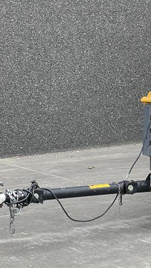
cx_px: 208
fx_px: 926
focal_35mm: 130
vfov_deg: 16.5
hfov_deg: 9.1
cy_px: 126
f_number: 2.2
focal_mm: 7.5
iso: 20
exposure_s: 1/115
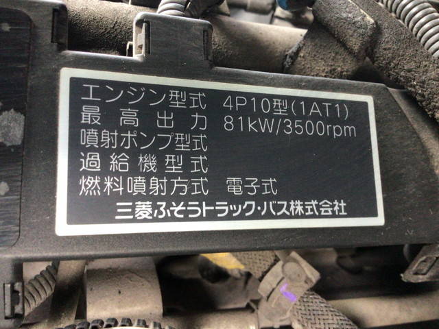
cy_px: 164
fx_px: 609
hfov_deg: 39.7
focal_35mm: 48
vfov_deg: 30.3
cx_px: 220
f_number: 2.4
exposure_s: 1/30
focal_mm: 3.3
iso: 250
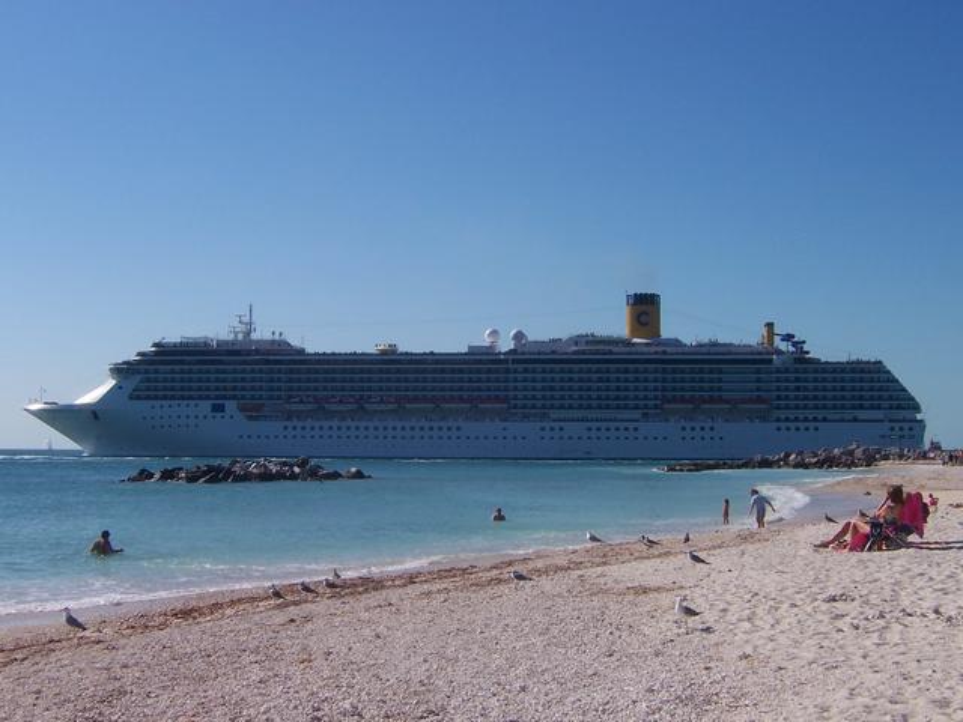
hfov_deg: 35.5
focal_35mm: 54
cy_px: 361
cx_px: 482
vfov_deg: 27.0
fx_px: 1502
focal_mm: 9
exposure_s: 1/750
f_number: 5.6
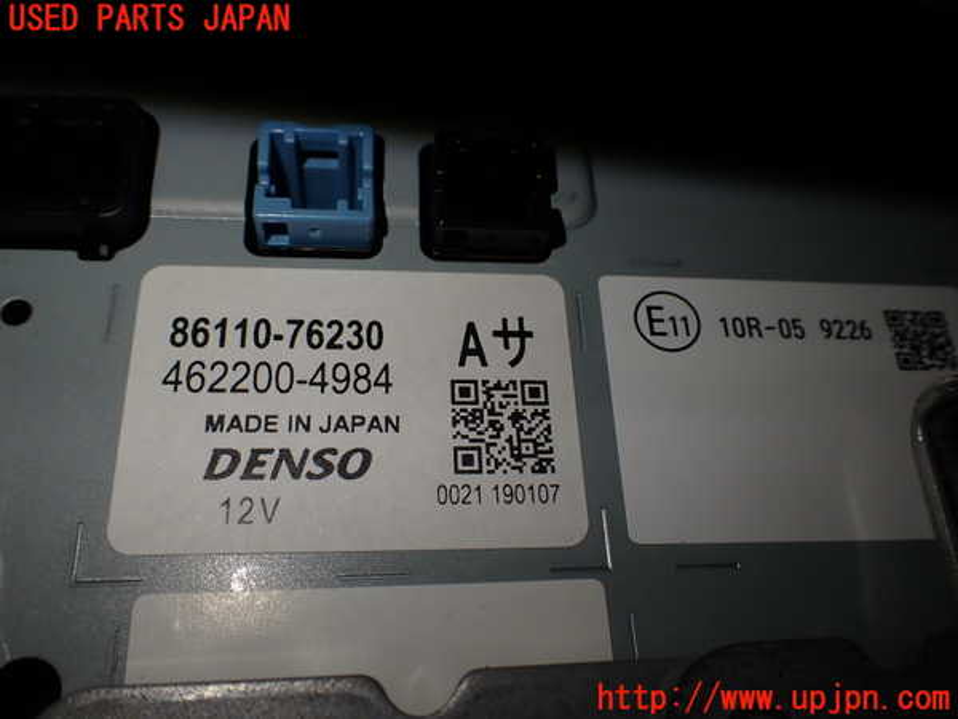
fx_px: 830
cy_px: 360
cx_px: 479
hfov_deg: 60.0
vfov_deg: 46.8
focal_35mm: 30
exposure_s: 1/160
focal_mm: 5.4
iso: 100
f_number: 3.2
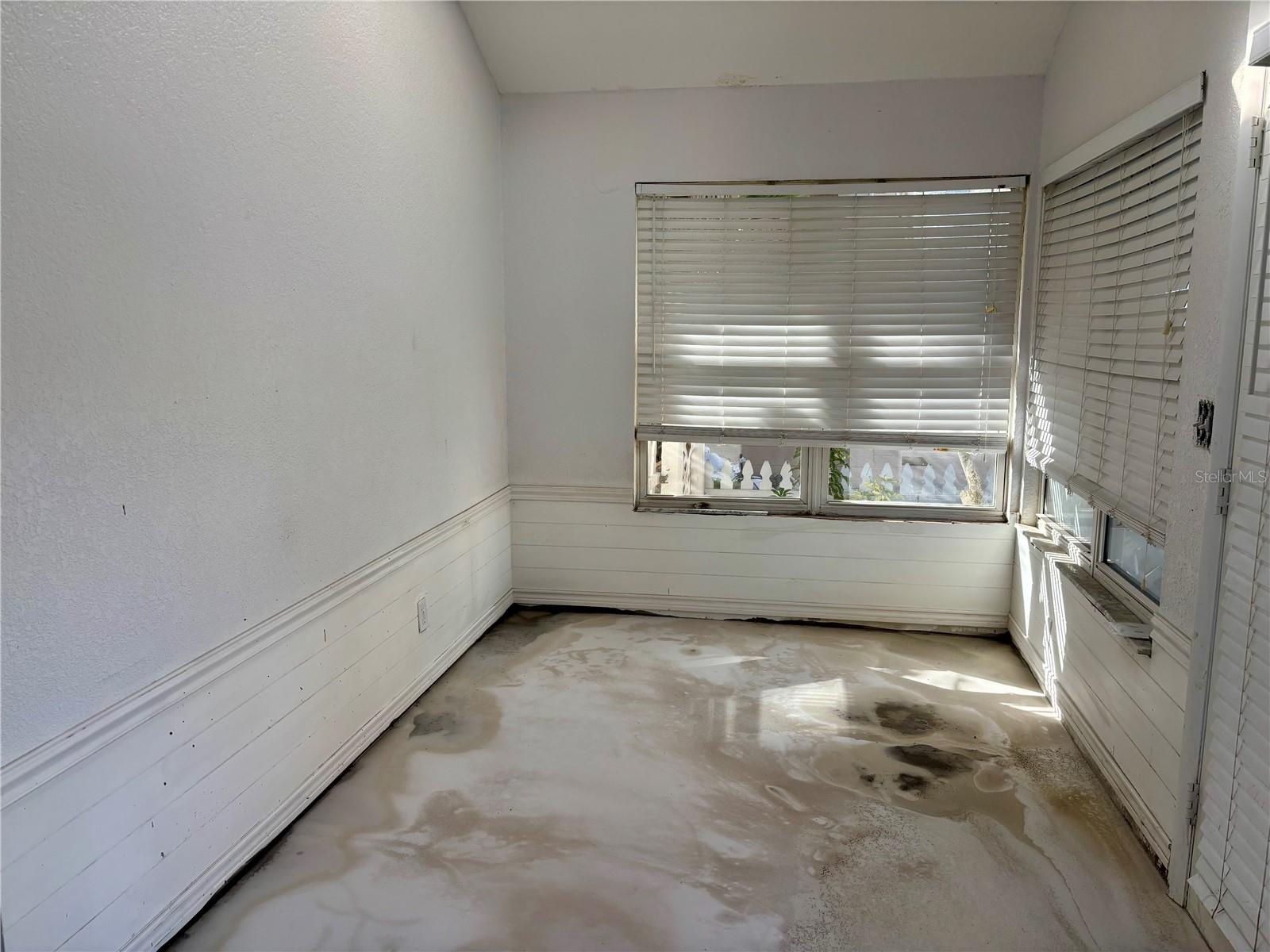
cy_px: 476
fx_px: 954
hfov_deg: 67.3
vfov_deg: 53.1
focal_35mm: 26
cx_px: 635
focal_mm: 5.96
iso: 50
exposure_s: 1/400
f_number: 1.6
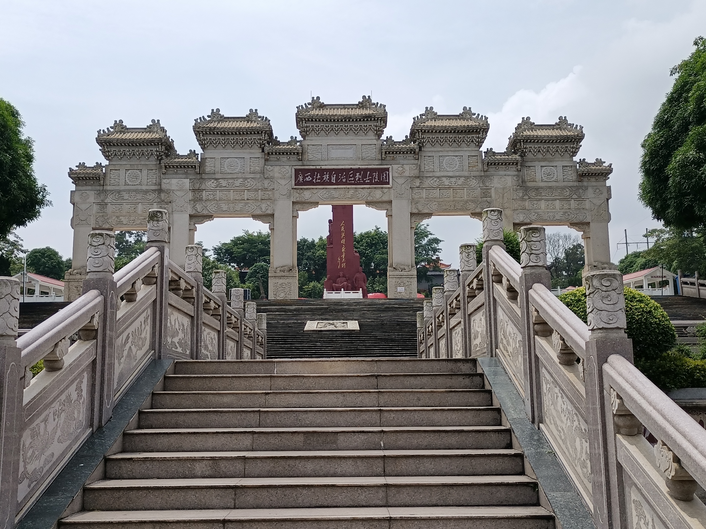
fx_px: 795
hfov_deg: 47.9
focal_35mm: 39
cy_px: 264
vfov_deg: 36.8
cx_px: 353
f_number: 1.8
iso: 105
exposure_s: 1/2137
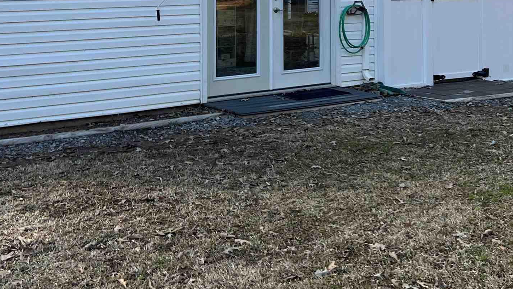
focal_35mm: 61
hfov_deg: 34.2
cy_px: -26
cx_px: 319
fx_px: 830
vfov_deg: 19.0
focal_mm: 5.7
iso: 50
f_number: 1.5
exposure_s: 1/743
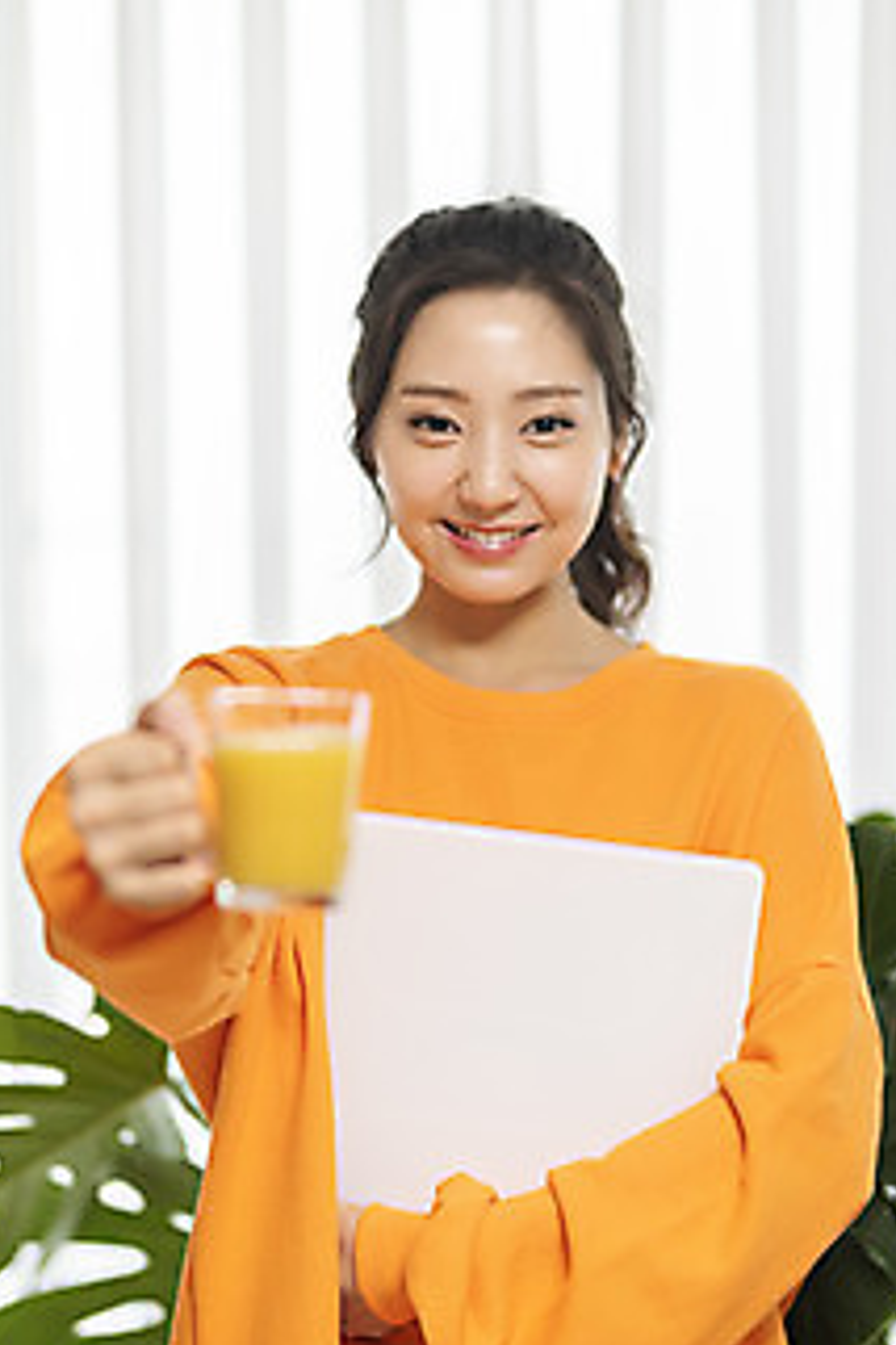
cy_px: 683
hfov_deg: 12.9
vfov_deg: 19.3
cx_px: 471
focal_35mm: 106
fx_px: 3957
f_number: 1.6
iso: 500
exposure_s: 1/400
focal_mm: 85
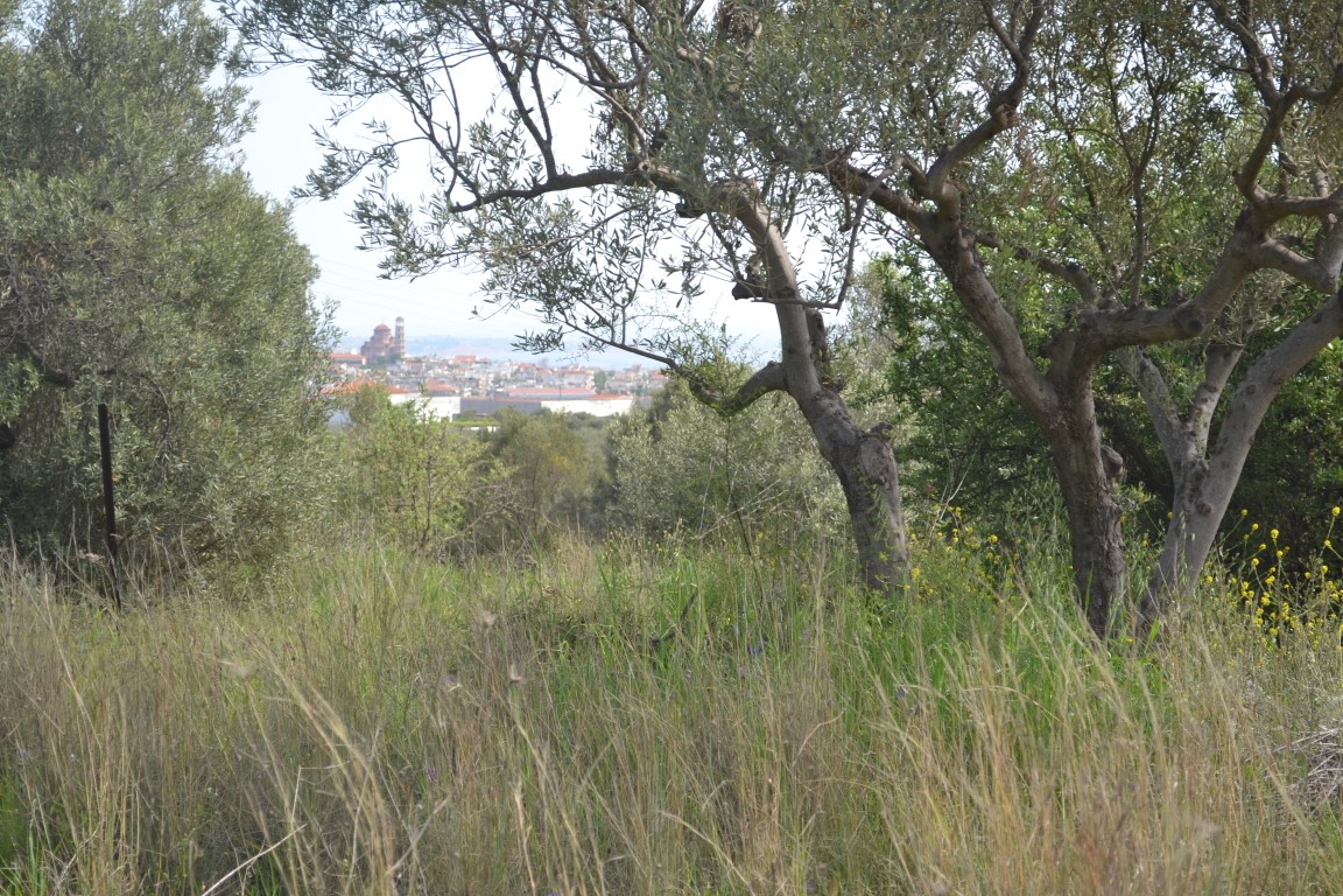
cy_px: 448
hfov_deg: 28.1
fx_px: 2686
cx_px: 672
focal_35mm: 72
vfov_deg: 18.9
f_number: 6.3
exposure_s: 1/200
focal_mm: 48
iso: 100
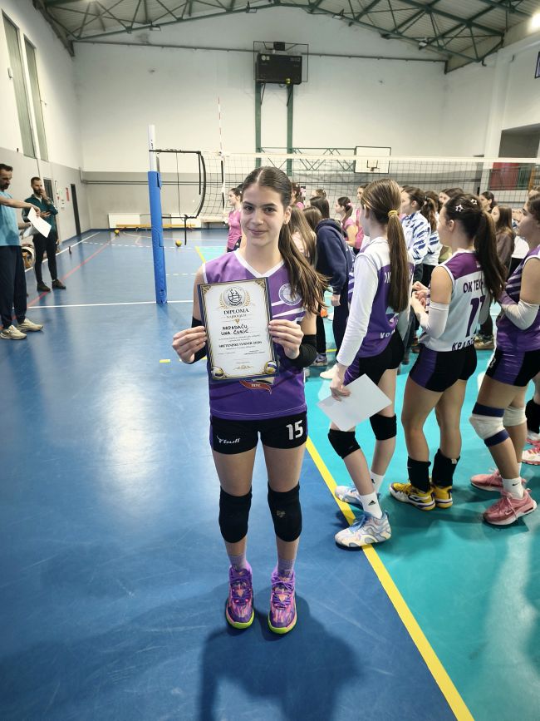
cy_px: 360
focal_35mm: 23
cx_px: 270
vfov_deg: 73.9
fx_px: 479
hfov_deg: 58.9
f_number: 1.62
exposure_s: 1/50
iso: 320
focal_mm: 6.45
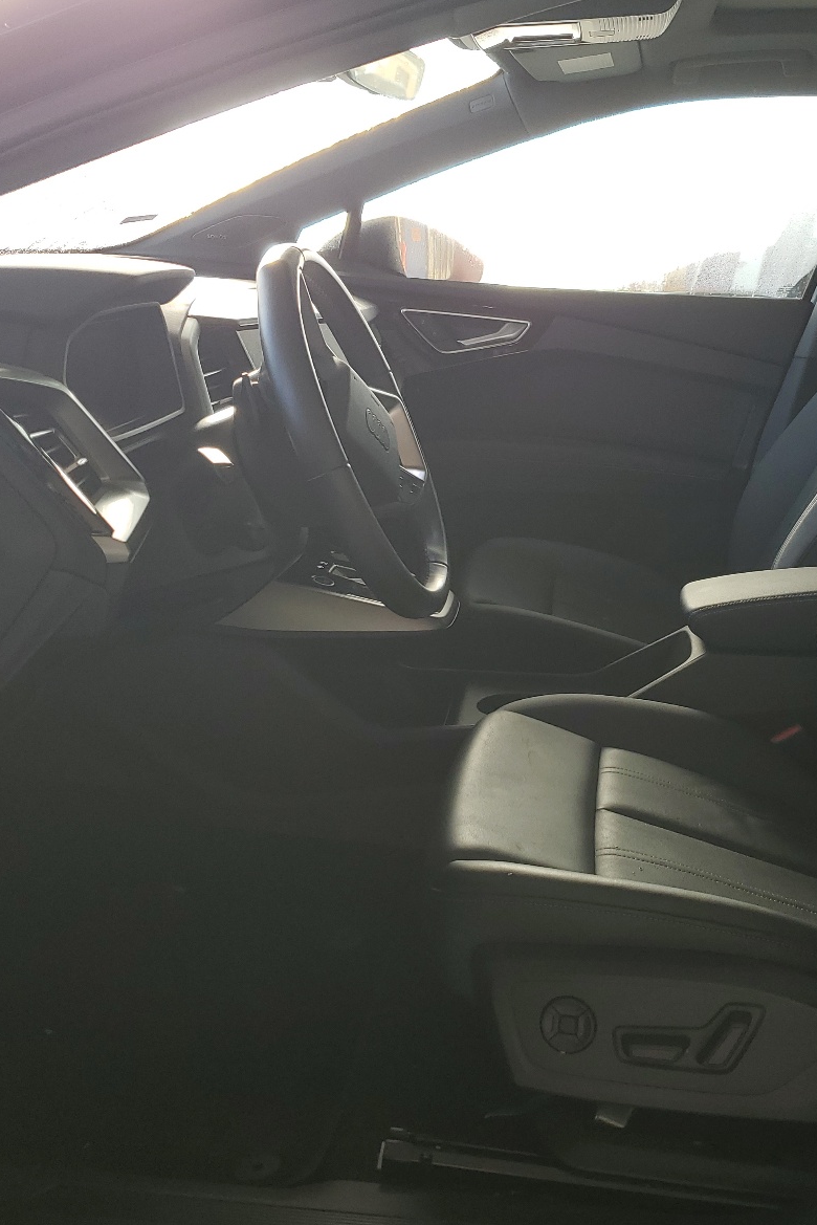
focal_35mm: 37
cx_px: 548
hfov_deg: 35.6
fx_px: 1259
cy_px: 606
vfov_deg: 51.9
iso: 50
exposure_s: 1/238
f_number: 1.5
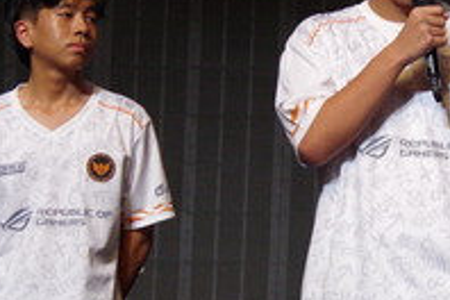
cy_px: 226
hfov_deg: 6.0
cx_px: 400
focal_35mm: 342
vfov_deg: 4.0
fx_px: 4275
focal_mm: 88
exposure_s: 1/500
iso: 1600
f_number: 7.1
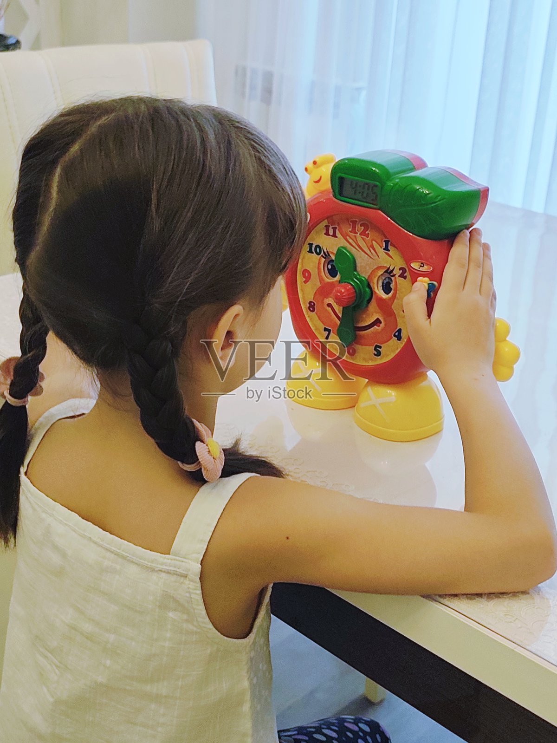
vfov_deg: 41.2
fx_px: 987
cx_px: 278
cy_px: 372
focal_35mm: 46
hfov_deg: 31.5
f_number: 1.65
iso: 320
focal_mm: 6.19
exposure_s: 1/50
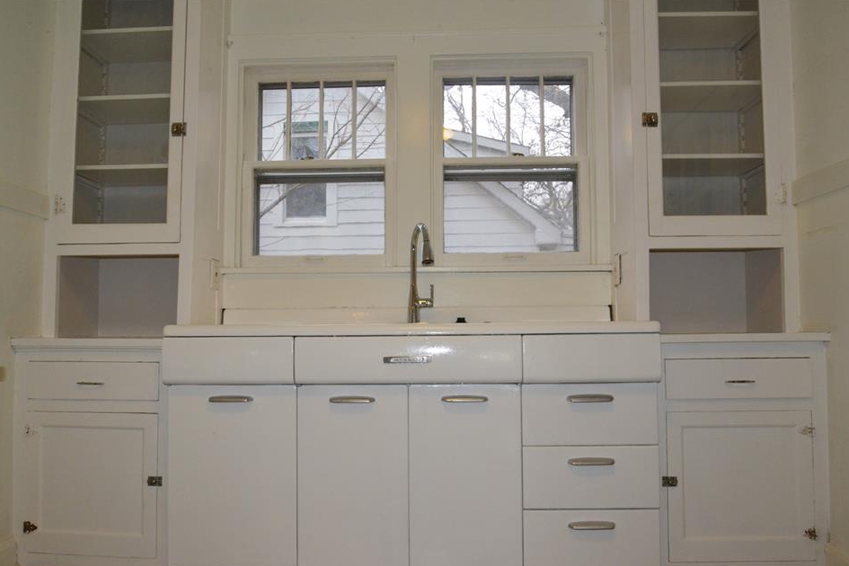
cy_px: 302
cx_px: 414
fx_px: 613
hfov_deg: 69.4
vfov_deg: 49.5
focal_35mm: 26
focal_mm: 24
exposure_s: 1/40
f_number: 14
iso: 3600
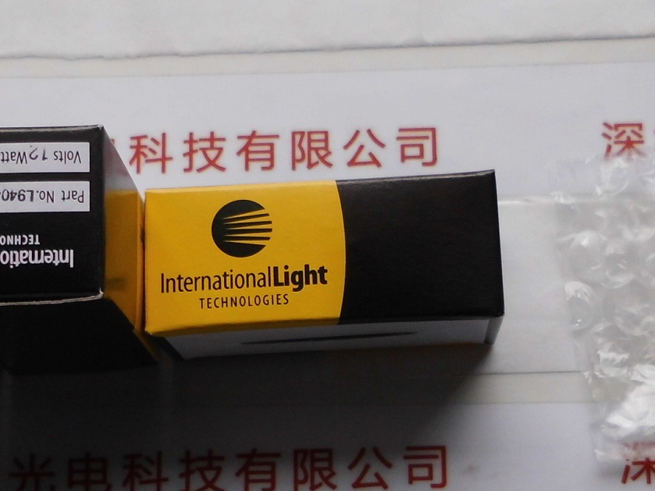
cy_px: 356
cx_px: 416
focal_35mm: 62
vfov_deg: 23.5
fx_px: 1173
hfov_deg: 31.0
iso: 100
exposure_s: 1/224
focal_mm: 4.6
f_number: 3.2
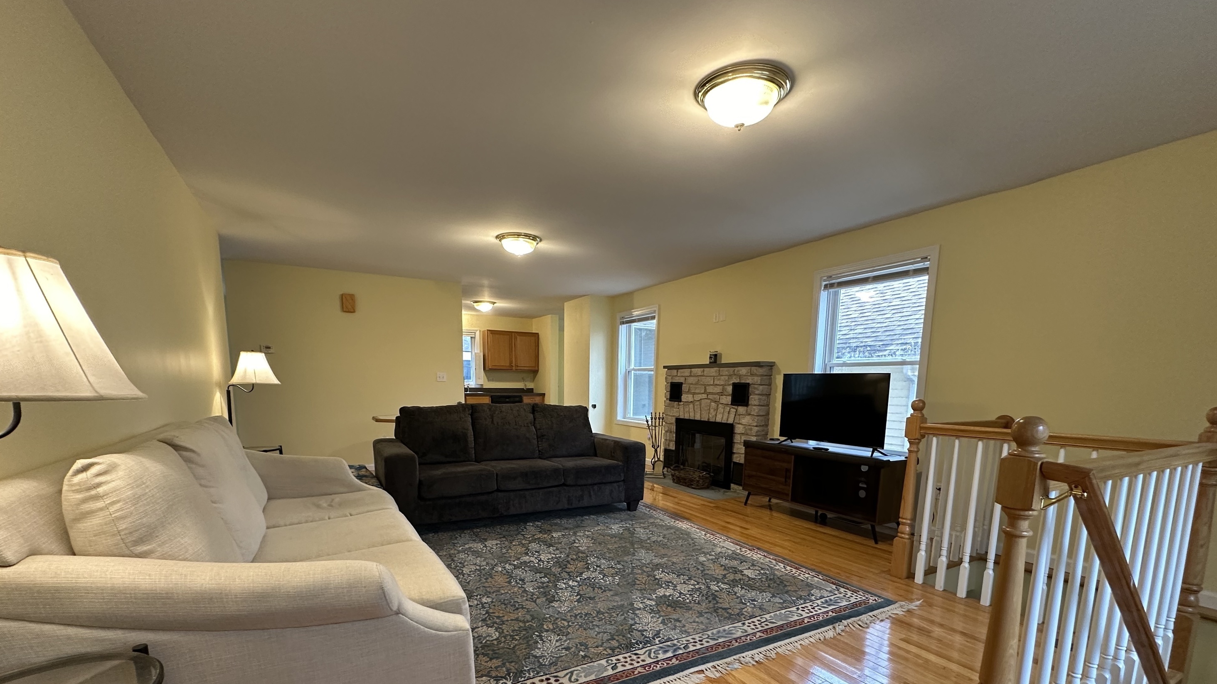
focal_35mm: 16
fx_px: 516
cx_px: 600
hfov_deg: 99.4
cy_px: 463
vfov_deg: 65.1
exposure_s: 1/60
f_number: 2.2
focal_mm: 2.22
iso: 250
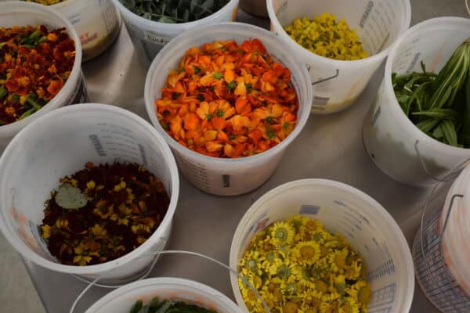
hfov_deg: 53.1
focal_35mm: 36
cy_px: 156
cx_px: 235
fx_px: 470
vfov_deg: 36.9
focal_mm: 24
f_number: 5
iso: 400
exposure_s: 1/100
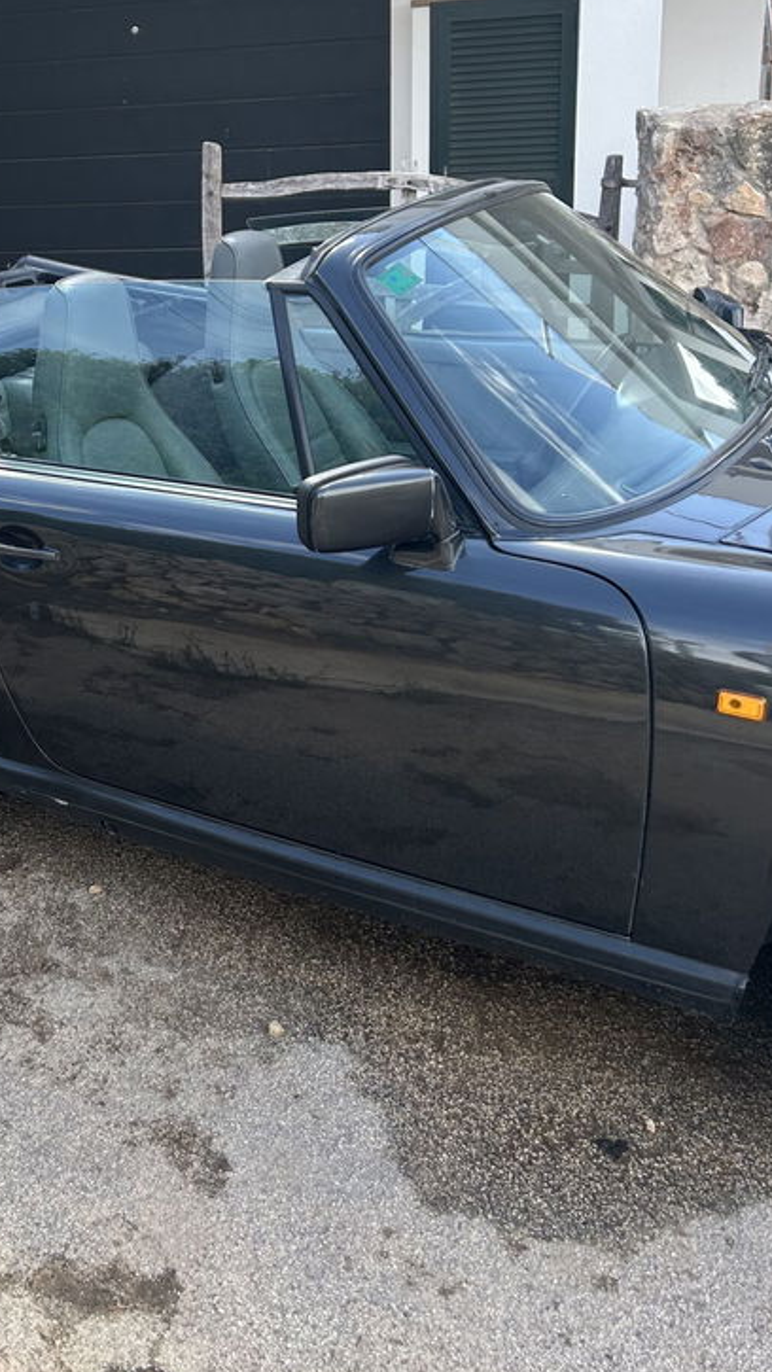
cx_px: 62
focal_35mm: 40
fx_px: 1455
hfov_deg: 28.5
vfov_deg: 49.6
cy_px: 454
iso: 50
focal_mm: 5.7
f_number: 1.5
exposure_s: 1/840
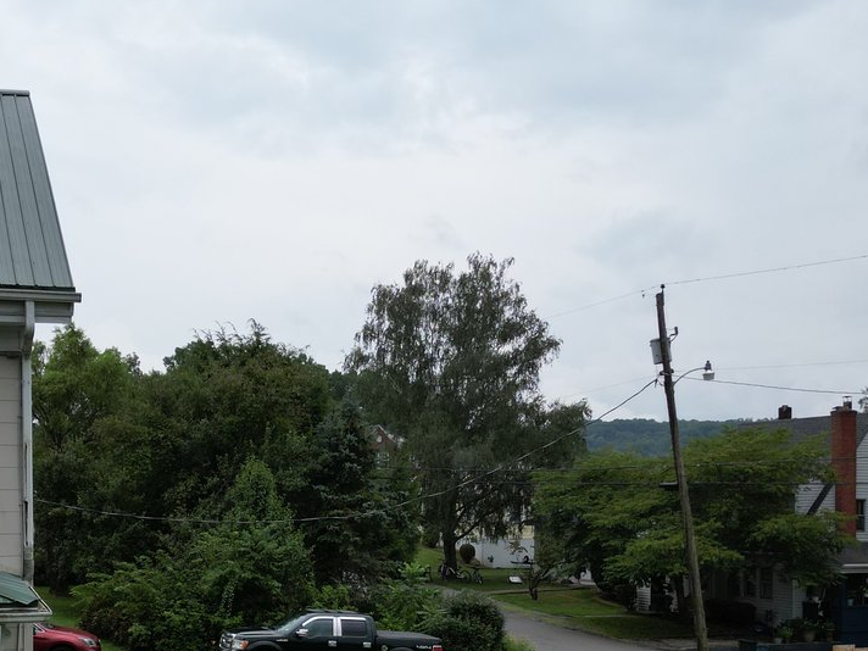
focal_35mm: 51
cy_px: 510
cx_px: 305
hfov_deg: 37.2
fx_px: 1279
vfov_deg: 28.0
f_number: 1.7
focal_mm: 6.72
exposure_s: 1/2500
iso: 100
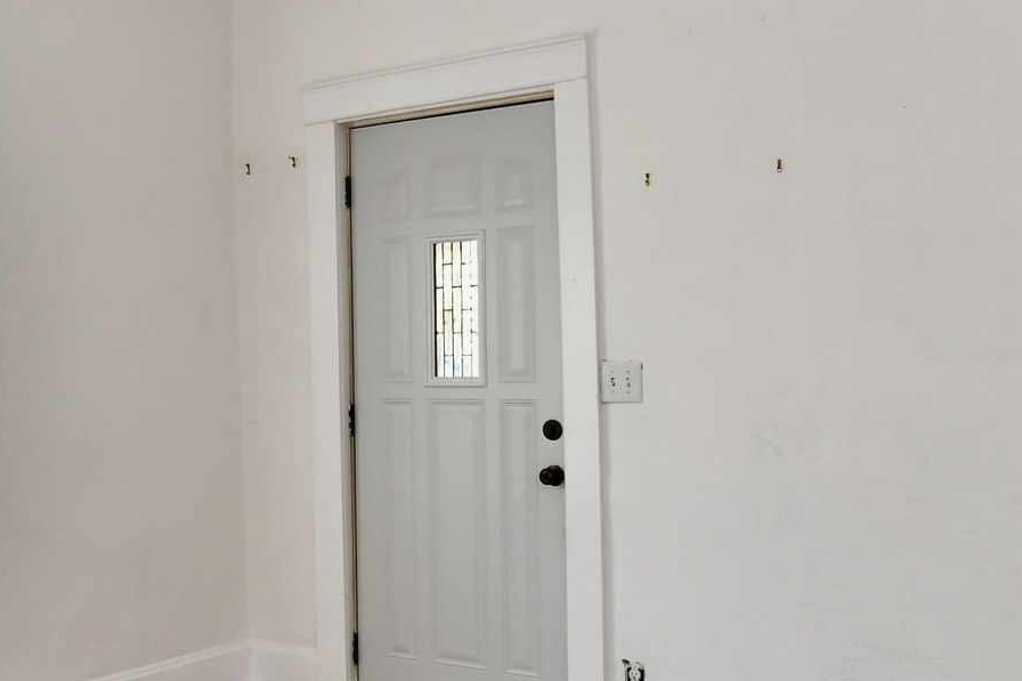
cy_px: 392
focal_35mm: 48
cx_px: 157
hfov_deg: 39.0
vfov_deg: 28.0
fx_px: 1362
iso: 640
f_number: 6.3
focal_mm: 14
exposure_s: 1/160
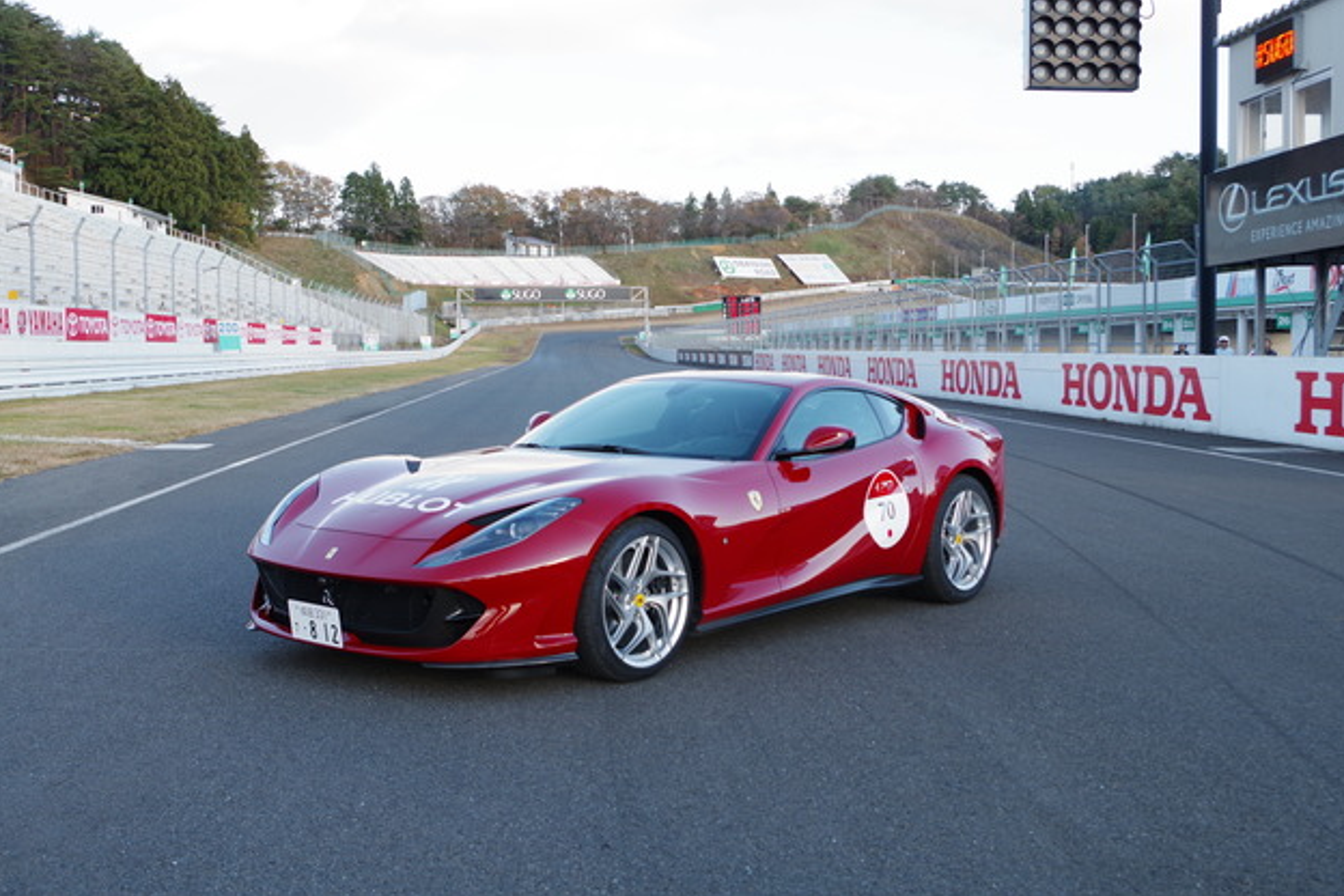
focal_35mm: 40
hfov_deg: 48.5
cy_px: 438
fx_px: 1493
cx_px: 685
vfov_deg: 33.4
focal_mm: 26.25
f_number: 6.3
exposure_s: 1/125
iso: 200
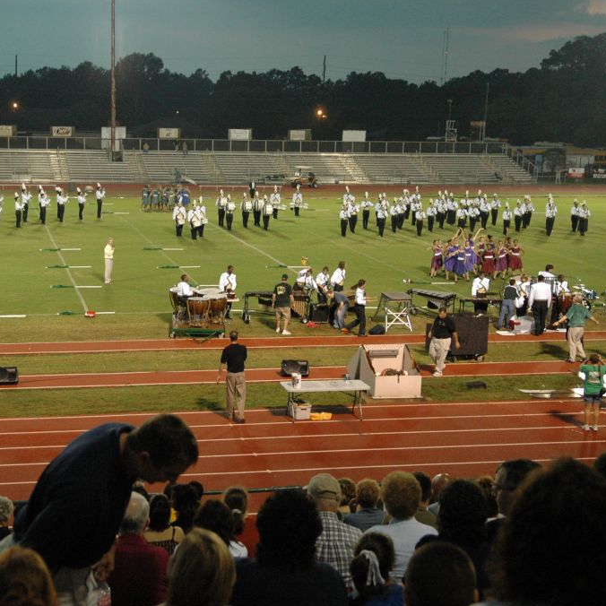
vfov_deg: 31.6
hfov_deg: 31.4
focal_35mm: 54
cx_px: 201
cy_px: 303
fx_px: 1070
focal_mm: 28
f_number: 2.8
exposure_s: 1/60
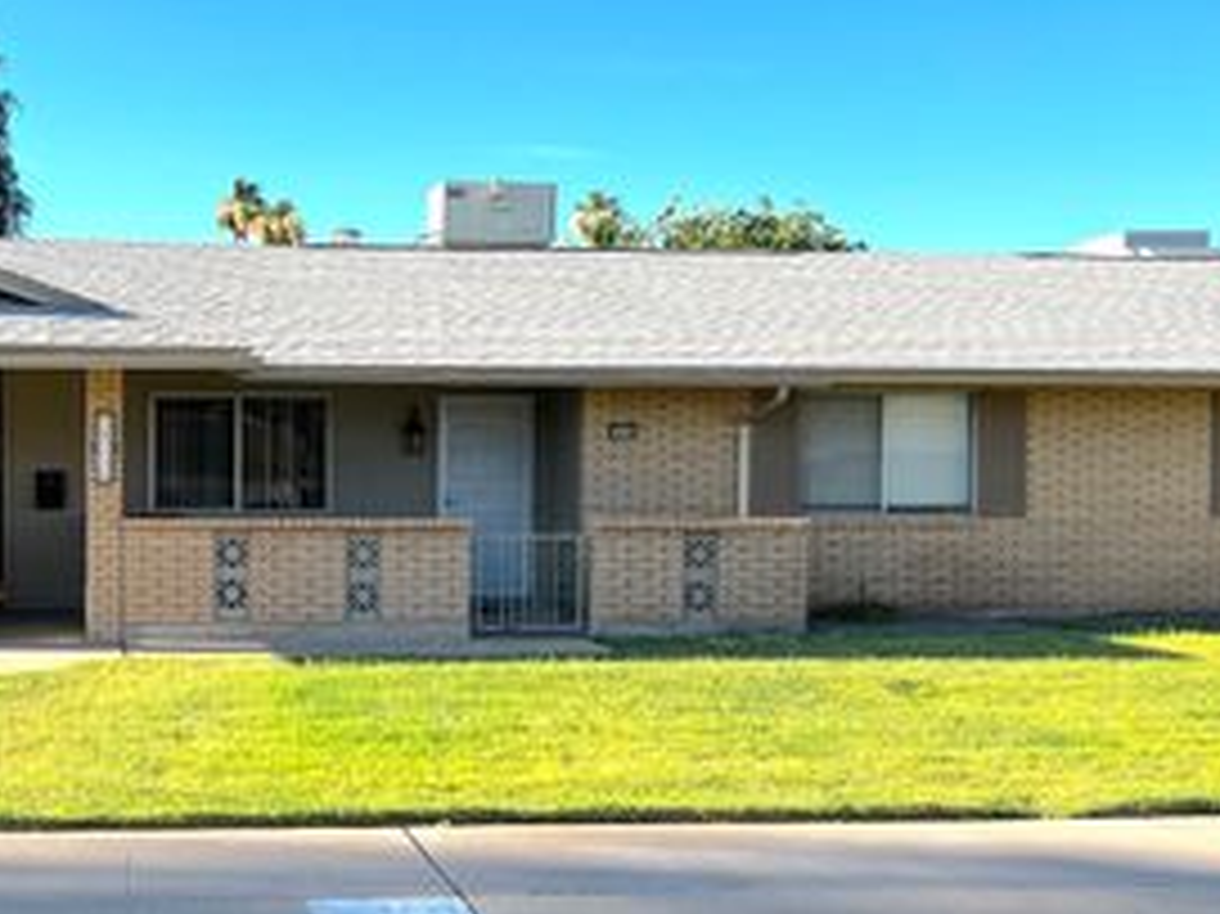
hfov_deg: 38.2
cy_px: 516
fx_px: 1691
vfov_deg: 30.2
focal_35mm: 48
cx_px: 243
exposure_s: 1/2841
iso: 50
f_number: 1.5
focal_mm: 5.7
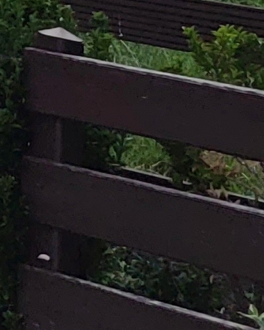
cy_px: -609
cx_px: -887
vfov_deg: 8.1
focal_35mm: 210
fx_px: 2049
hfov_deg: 5.9
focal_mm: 5.4
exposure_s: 1/207
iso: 40
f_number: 1.8
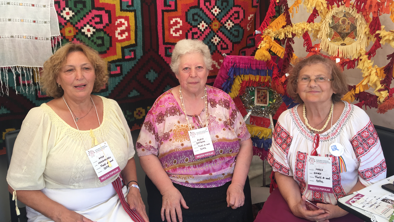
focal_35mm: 34
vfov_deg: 34.5
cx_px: 195
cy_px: 84
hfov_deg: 58.0
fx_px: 355
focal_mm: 4.15
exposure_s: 1/50
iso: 25
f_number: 2.2
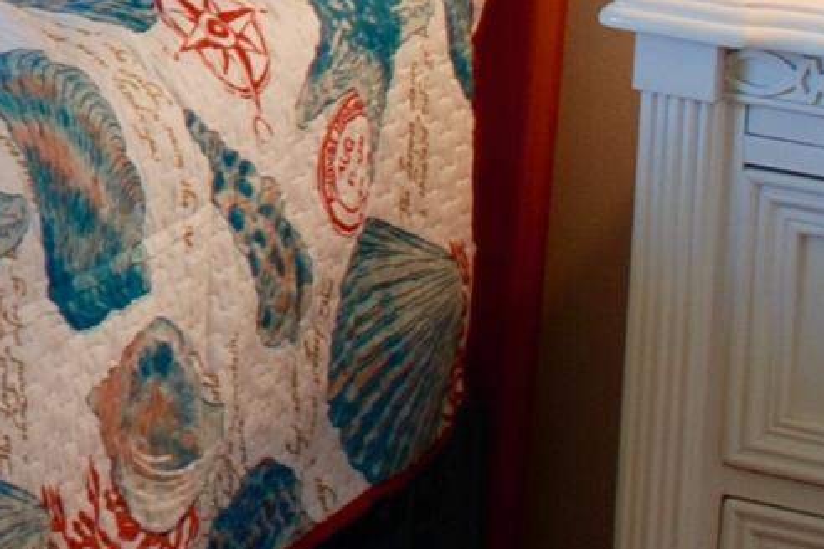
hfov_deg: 8.8
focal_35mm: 220
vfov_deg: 6.1
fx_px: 5035
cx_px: -878
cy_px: -517
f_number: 4
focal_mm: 24
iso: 100
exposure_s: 1/20
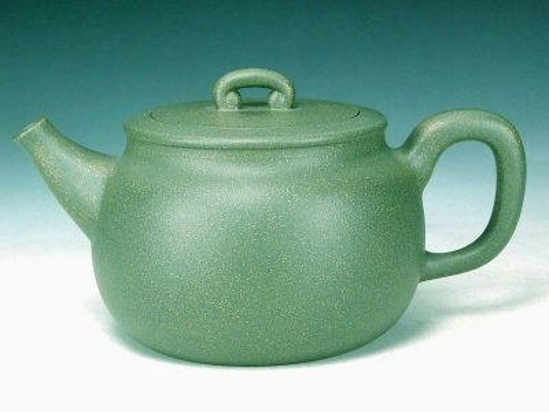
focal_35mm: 106
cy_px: 206
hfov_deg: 18.5
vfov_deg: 14.0
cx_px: 274
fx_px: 1681
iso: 100
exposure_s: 1/6.8
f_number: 7.4
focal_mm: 27.3
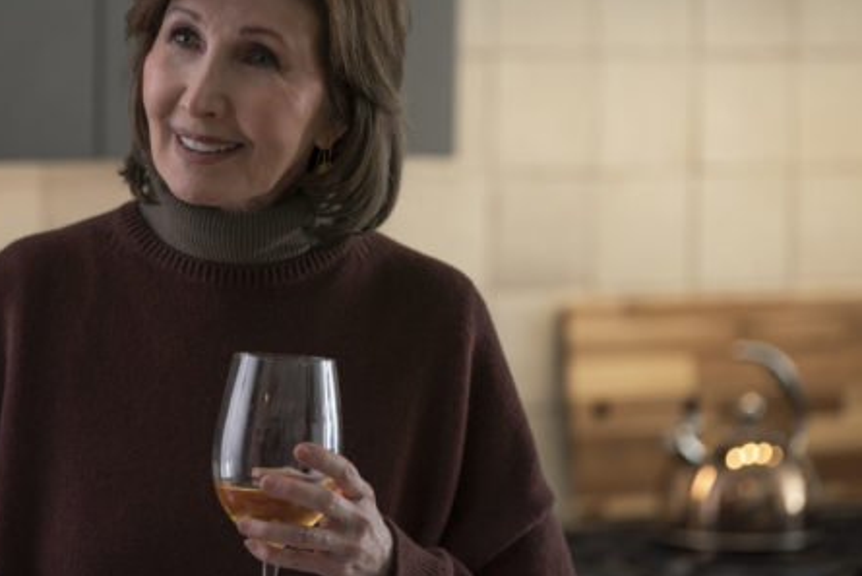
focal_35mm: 159
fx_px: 3808
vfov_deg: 8.6
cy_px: 196
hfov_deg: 12.9
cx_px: 368
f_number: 2.8
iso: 640
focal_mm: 118
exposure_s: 1/250
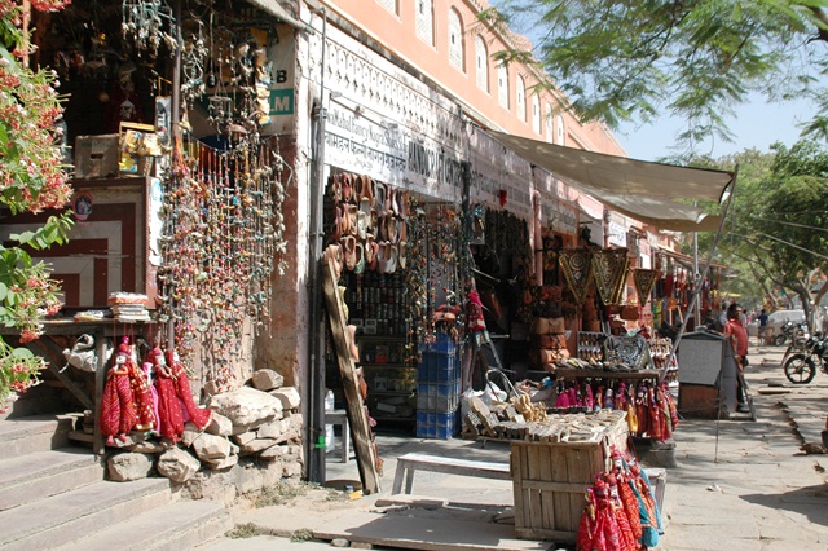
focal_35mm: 42
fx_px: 965
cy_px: 276
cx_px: 414
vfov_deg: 31.9
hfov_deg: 46.4
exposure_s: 1/320
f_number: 9
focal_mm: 28
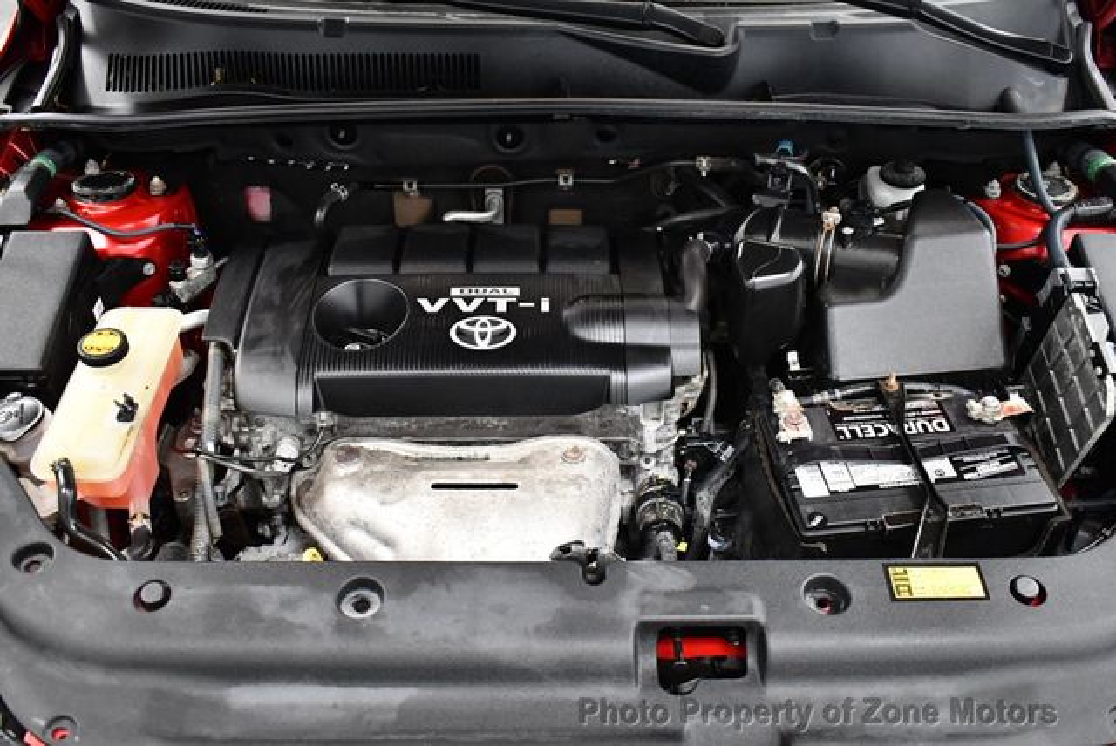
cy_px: 373
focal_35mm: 36
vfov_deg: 36.9
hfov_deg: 53.1
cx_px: 558
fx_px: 1117
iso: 3200
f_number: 3.5
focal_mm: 18
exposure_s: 1/125
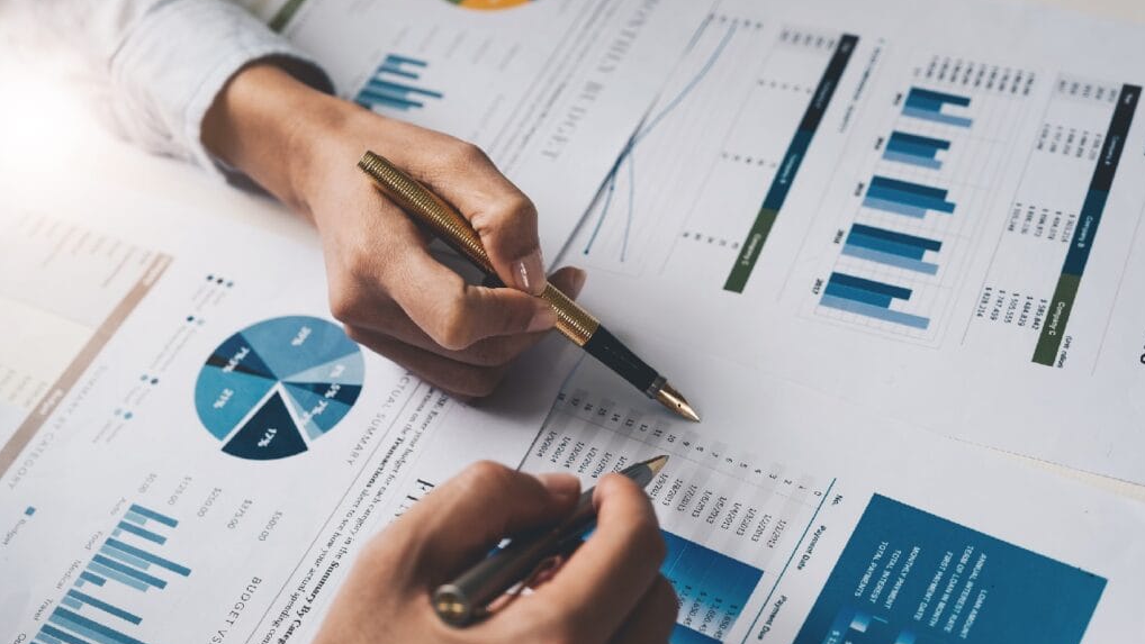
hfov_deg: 35.4
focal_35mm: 59
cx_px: 575
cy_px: 304
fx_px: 1792
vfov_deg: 20.4
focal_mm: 37.6
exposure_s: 1/340
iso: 200
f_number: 2.8
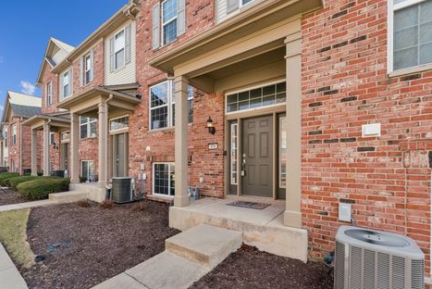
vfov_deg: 77.4
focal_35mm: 15
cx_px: 220
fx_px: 180
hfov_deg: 100.3
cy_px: 151
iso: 400
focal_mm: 14
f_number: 13
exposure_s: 1/30
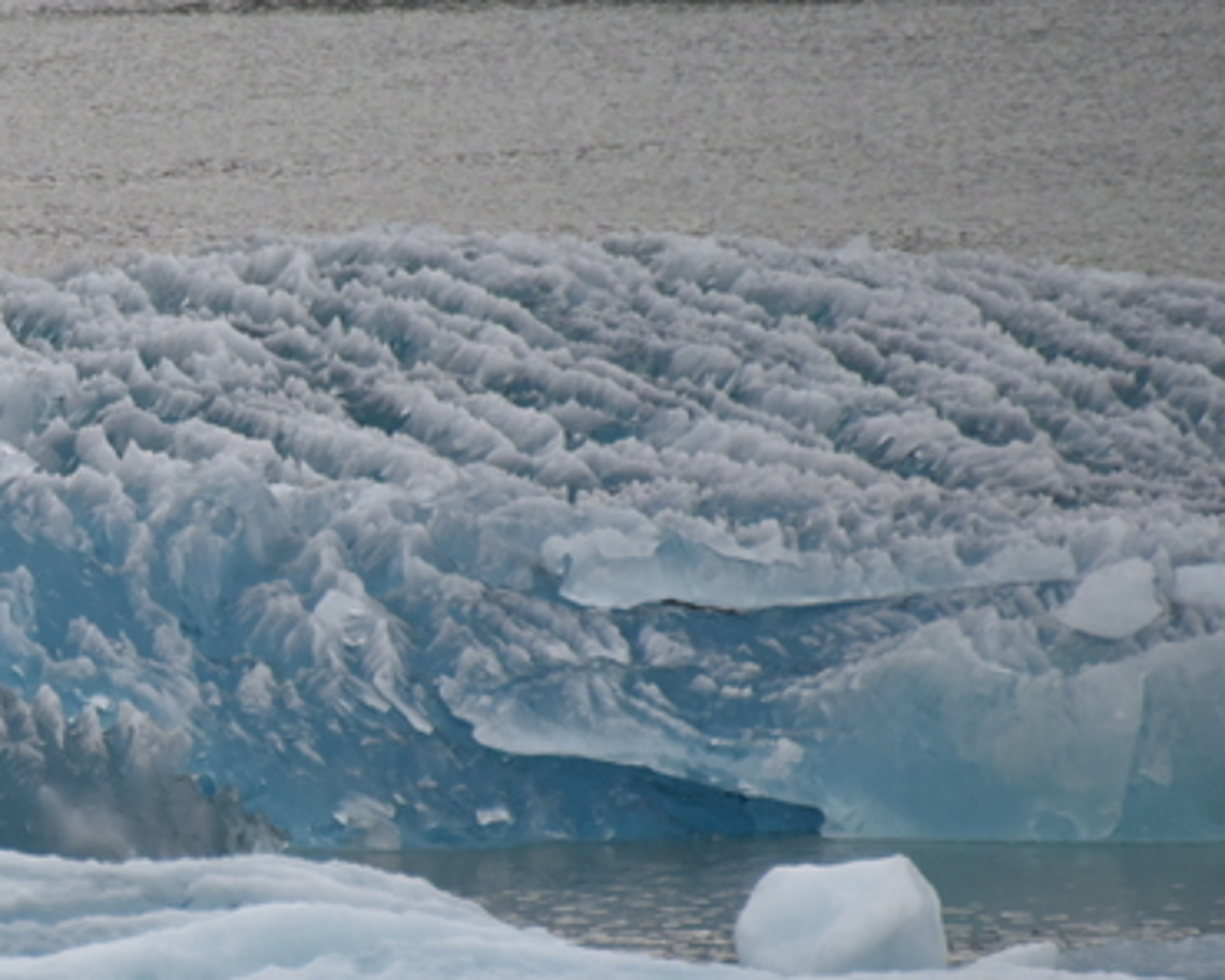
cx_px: -146
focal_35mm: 973
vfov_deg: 1.6
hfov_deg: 2.0
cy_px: 566
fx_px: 35276
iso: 1000
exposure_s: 1/640
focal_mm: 300
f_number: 5.6
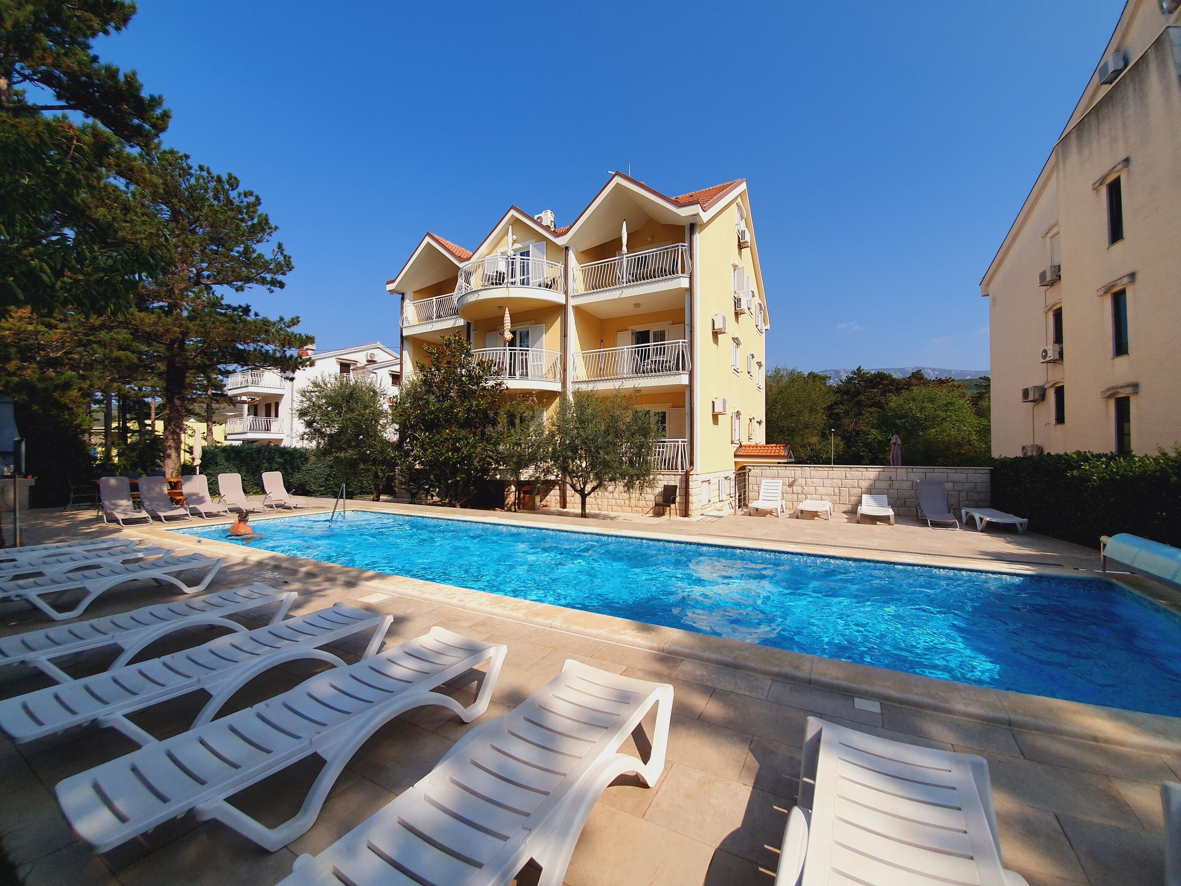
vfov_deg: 89.9
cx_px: 590
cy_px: 443
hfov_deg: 106.2
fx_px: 444
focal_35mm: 13
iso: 50
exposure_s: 1/1516
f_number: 2.2
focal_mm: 1.8
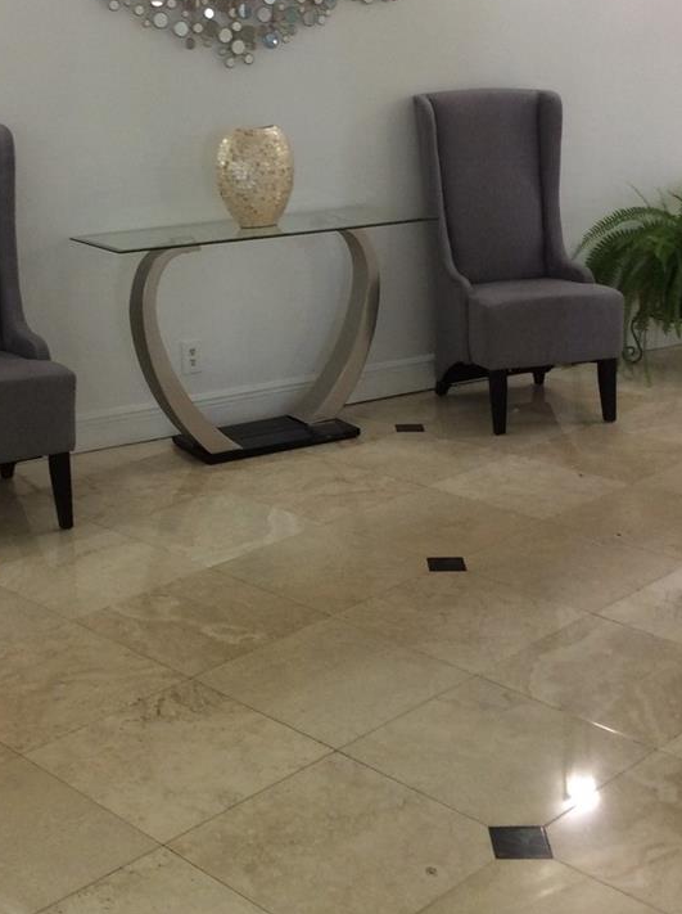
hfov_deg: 26.9
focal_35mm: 54
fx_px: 1422
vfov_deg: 35.1
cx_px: 274
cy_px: 279
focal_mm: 3.3
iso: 50
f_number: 2.4
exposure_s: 1/24
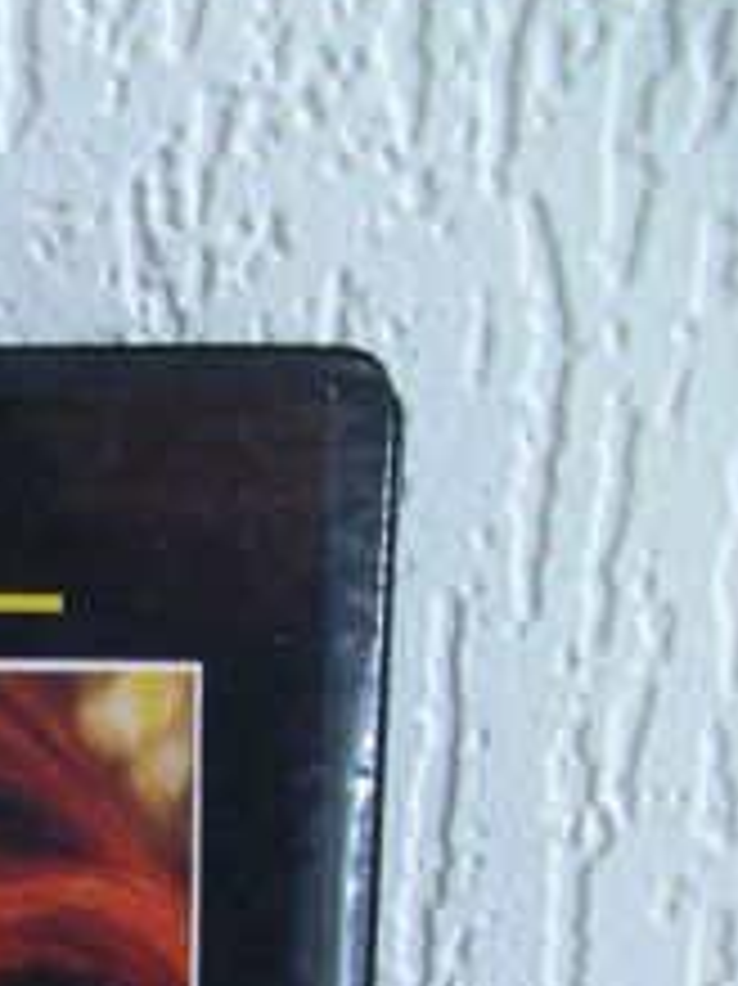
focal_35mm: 111
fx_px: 3158
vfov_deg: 16.5
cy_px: 1378
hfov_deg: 12.8
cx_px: -302
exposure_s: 1/30
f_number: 3.5
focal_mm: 6.3
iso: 150
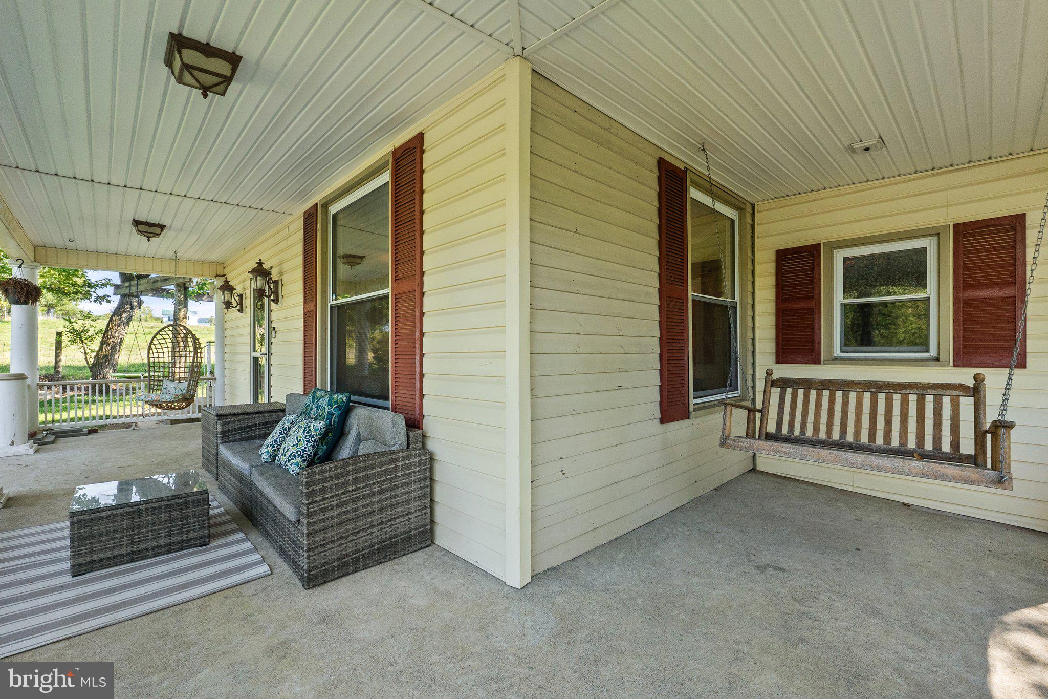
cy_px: 350
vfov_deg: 77.3
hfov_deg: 100.4
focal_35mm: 15
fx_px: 437
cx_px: 524
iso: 800
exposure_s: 1/250
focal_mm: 10
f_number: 7.1
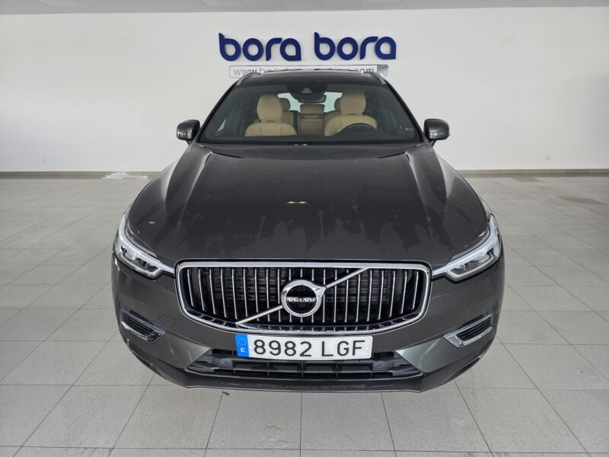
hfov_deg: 73.9
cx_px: 304
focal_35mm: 23
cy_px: 228
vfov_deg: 58.9
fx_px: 405
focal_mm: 6.3
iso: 200
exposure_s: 1/100
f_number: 1.7
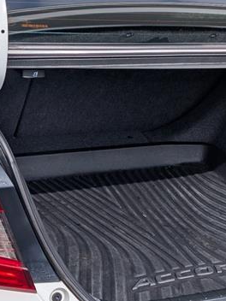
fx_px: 775
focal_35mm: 89
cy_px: 122
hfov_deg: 16.3
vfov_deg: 22.0
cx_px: 216
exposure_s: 1/2000
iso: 21
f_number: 1.68
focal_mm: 6.9
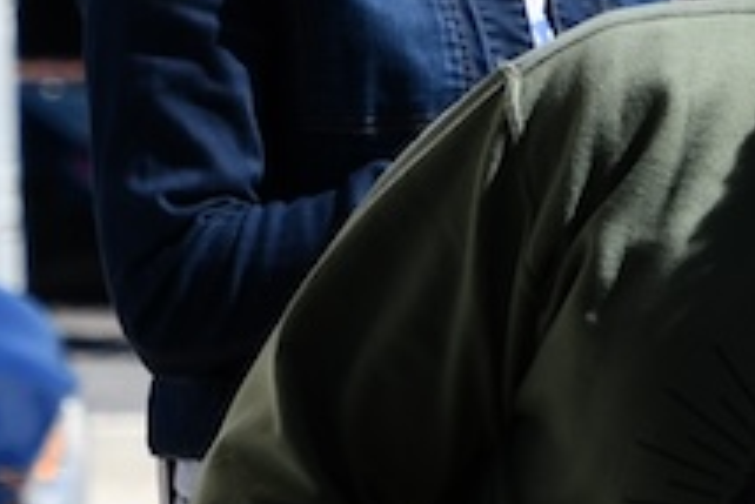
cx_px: 547
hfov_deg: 2.3
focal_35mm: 880
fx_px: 18467
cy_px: 275
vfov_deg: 1.6
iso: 125
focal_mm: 105
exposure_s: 1/500
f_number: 8
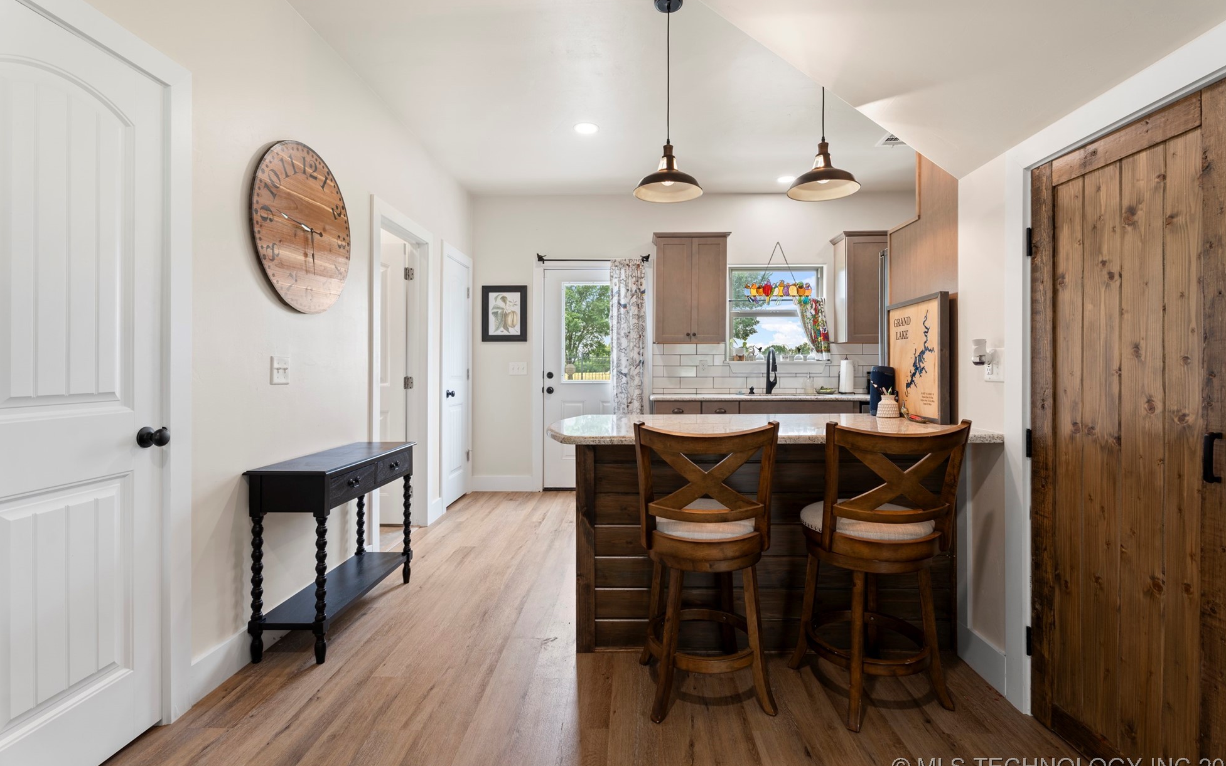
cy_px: 366
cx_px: 618
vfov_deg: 68.0
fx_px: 568
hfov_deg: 94.4
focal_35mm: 17
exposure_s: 1/1.67
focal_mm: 16
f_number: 8
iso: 250
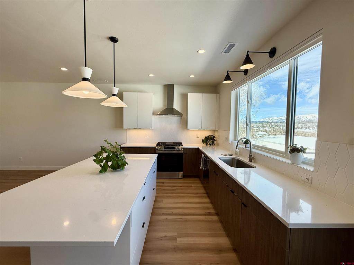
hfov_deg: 102.0
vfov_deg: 85.7
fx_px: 143
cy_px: 132
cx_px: 177
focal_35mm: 14
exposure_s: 1/274
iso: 64
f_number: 2.2
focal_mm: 2.22
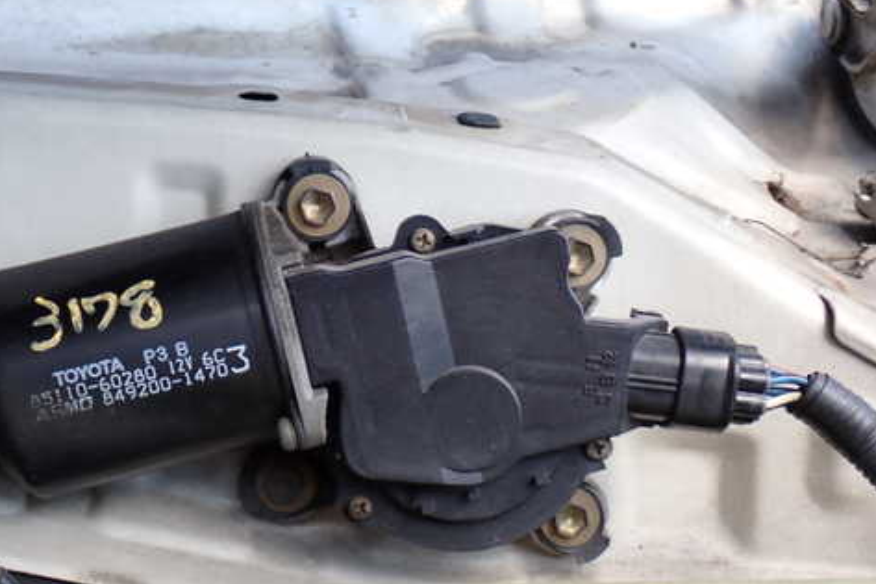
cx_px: 370
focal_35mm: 66
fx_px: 1605
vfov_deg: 20.6
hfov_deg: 30.5
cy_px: 306
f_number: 3.2
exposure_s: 1/100
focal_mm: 9.01
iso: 100
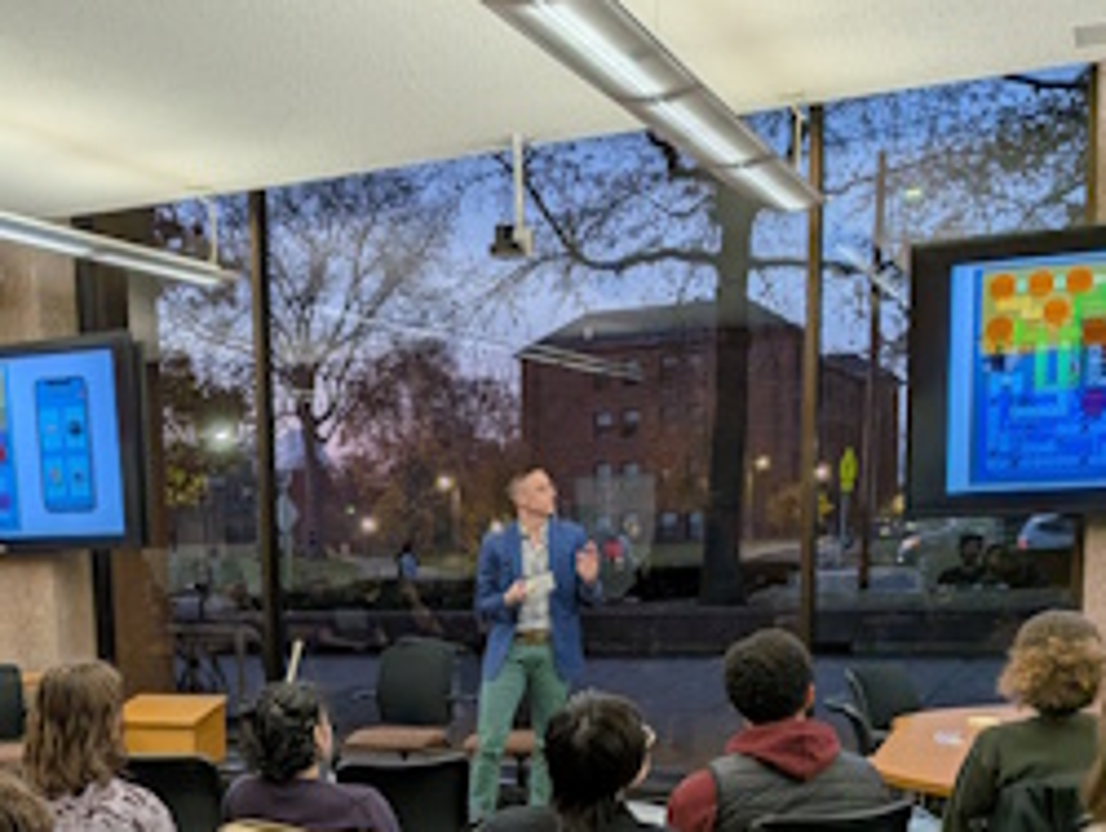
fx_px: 1535
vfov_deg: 28.9
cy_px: 777
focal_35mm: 48
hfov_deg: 38.4
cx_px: 257
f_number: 1.7
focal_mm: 4.53
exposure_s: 1/204
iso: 27
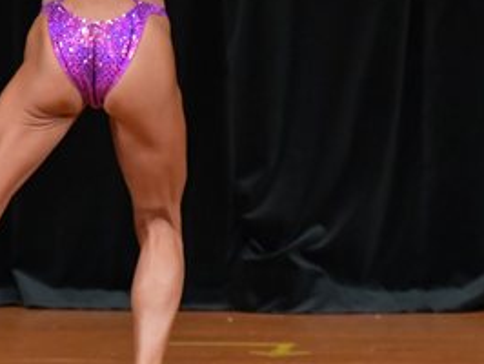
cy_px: 49
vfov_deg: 1.7
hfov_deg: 2.2
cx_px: 205
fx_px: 12329
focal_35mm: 881
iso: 4000
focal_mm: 210
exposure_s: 1/400
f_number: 5.6
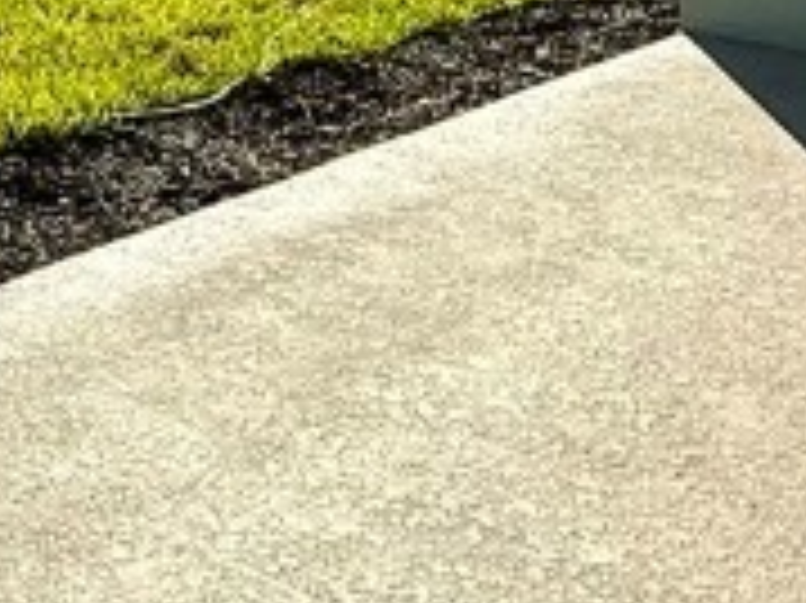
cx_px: 5
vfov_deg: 16.3
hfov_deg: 23.4
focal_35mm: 80
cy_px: -382
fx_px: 1861
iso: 50
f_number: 2.2
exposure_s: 1/3289
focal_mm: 2.22
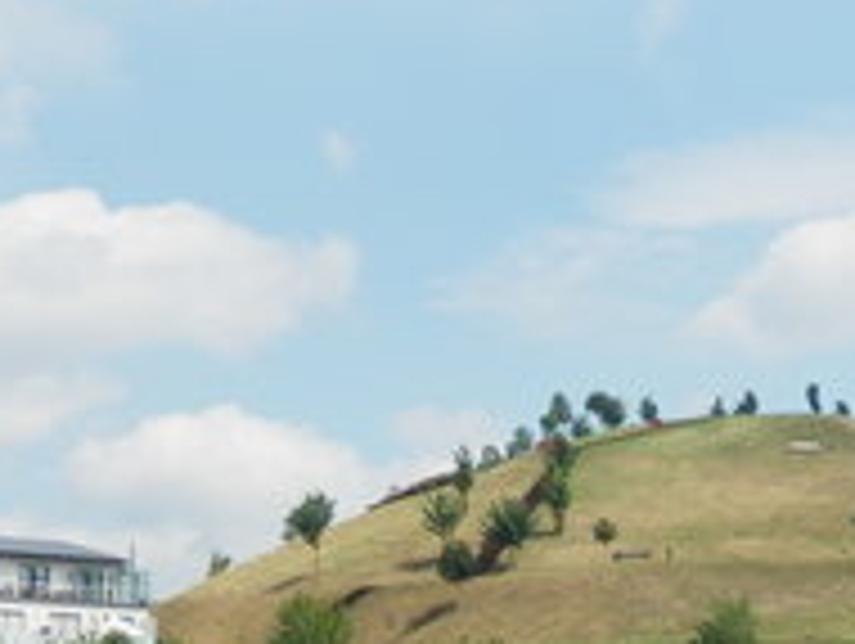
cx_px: 652
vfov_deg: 14.0
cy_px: 601
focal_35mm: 105
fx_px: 2597
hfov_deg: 18.6
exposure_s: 1/1000
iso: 80
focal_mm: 6.6
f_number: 3.6
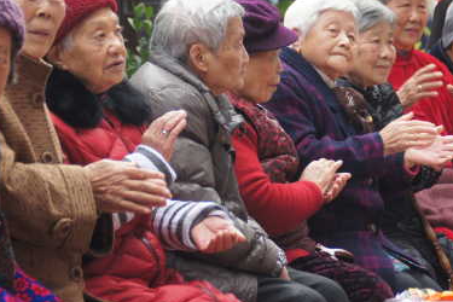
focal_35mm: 259
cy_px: 74
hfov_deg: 8.0
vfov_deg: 5.3
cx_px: 248
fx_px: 3259
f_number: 5.6
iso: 320
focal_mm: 90
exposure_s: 1/160
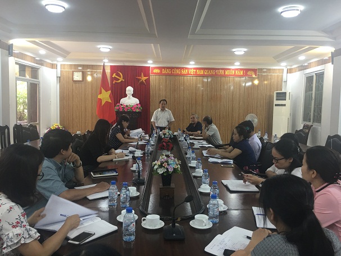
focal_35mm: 29
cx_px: 170
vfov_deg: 48.2
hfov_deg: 61.7
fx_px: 286
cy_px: 128
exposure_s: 1/17
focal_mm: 4.15
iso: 40
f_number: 2.2
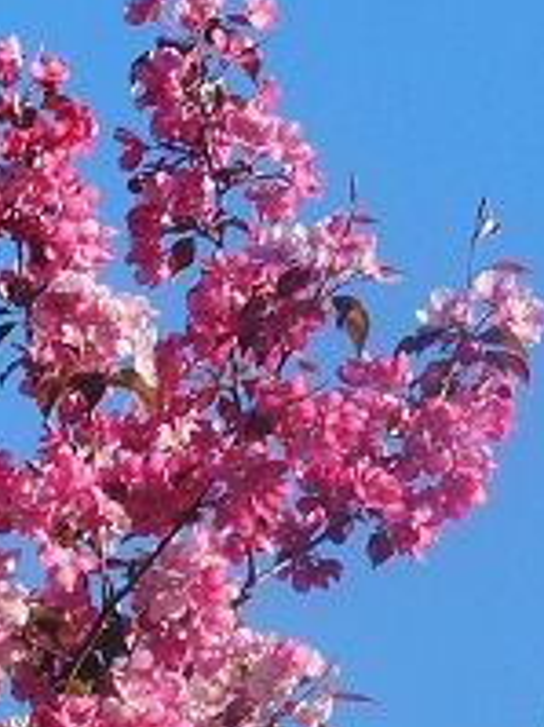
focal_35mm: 610
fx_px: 12794
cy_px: 402
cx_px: -330
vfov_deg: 3.3
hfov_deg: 2.4
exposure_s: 1/80
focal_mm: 105
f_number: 14
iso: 100
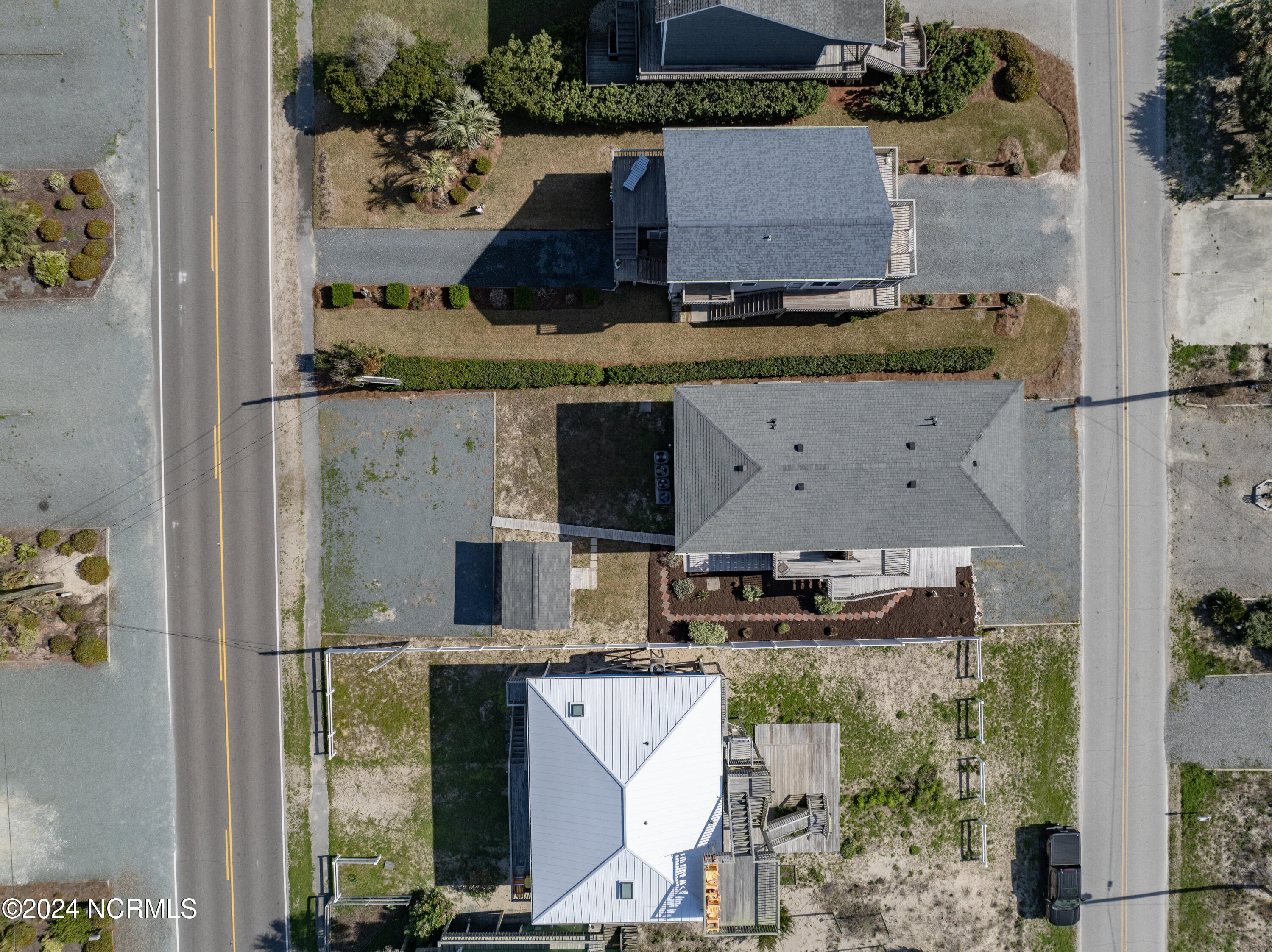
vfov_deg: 56.8
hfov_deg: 71.6
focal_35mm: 24
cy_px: 476
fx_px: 881
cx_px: 636
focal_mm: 12.29
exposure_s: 1/1600
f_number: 2.8
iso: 160
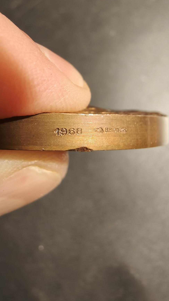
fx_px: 207
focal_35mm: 26
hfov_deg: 44.3
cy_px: 152
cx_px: 95
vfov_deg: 71.9
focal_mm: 2.32
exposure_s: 1/50
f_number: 2
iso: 160
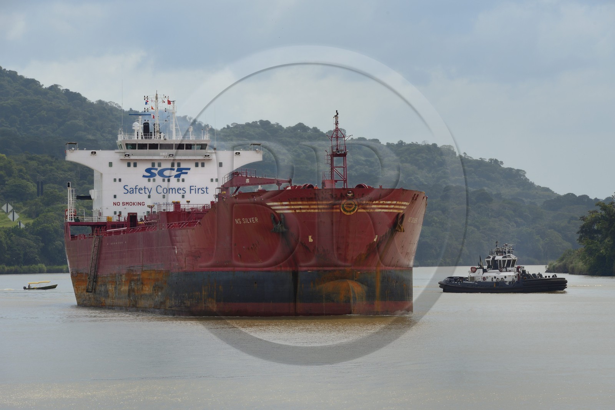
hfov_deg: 11.1
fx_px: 3160
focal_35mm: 185
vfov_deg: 7.4
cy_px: 205
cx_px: 308
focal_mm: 185
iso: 200
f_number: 13
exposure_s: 1/250
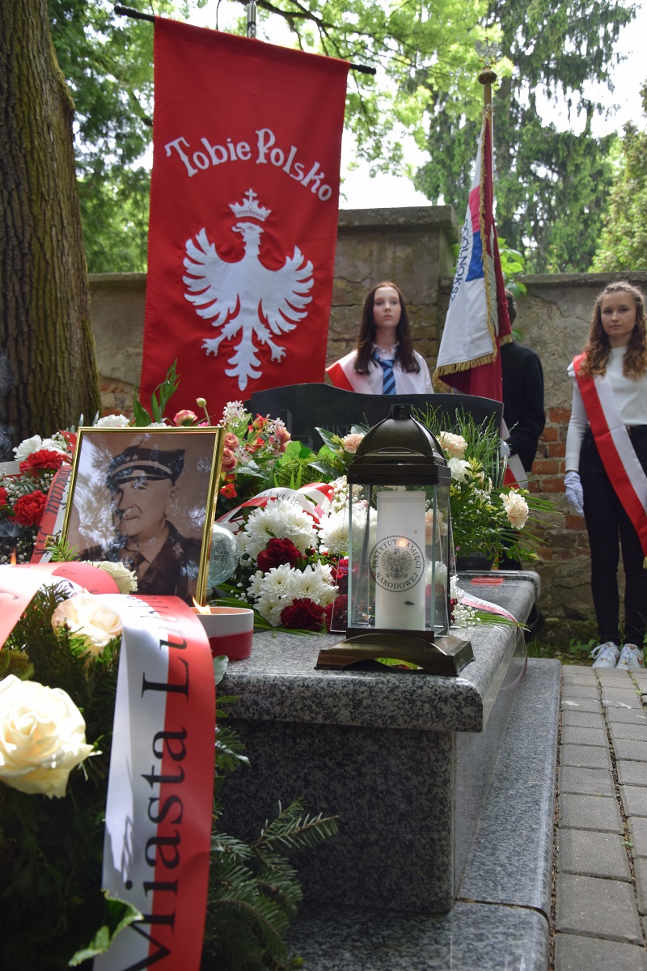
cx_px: 324
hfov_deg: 34.2
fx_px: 1051
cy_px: 486
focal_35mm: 39
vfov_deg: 49.6
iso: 400
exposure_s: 1/200
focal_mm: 26
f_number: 7.1
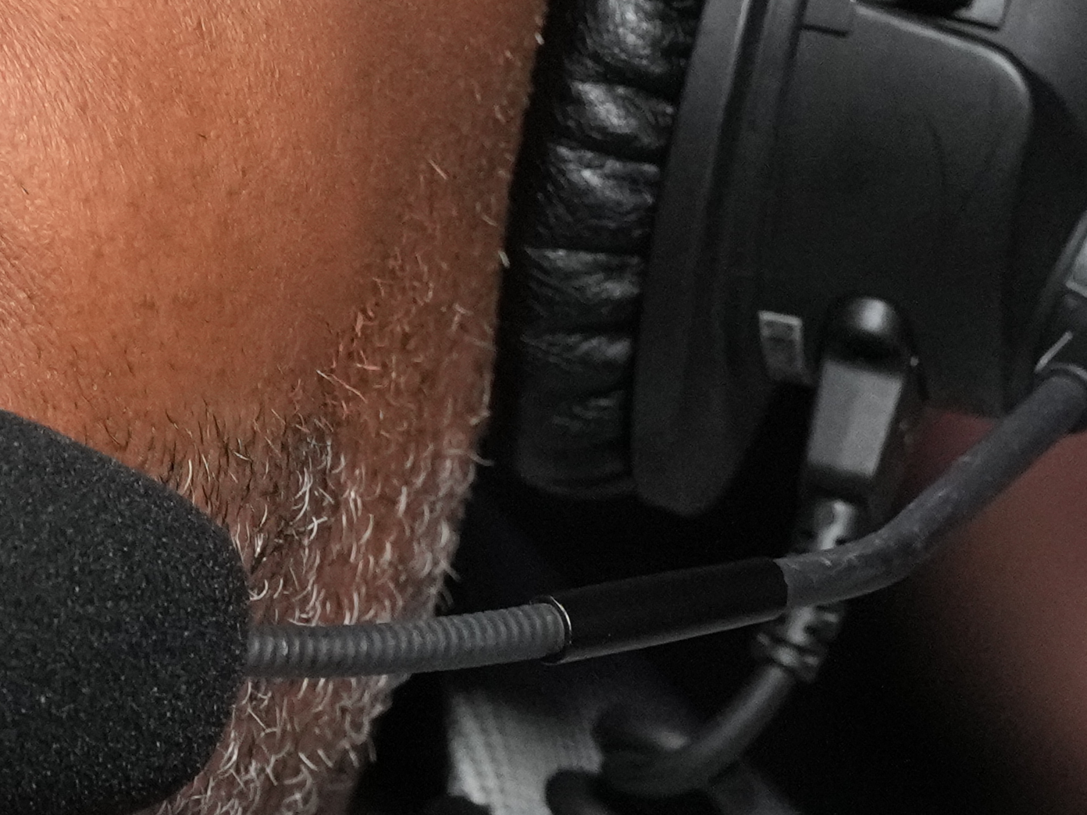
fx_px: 29800
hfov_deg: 2.1
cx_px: -540
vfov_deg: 1.6
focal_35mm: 949
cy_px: 47
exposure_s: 1/500
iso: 4000
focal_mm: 159
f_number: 5.6
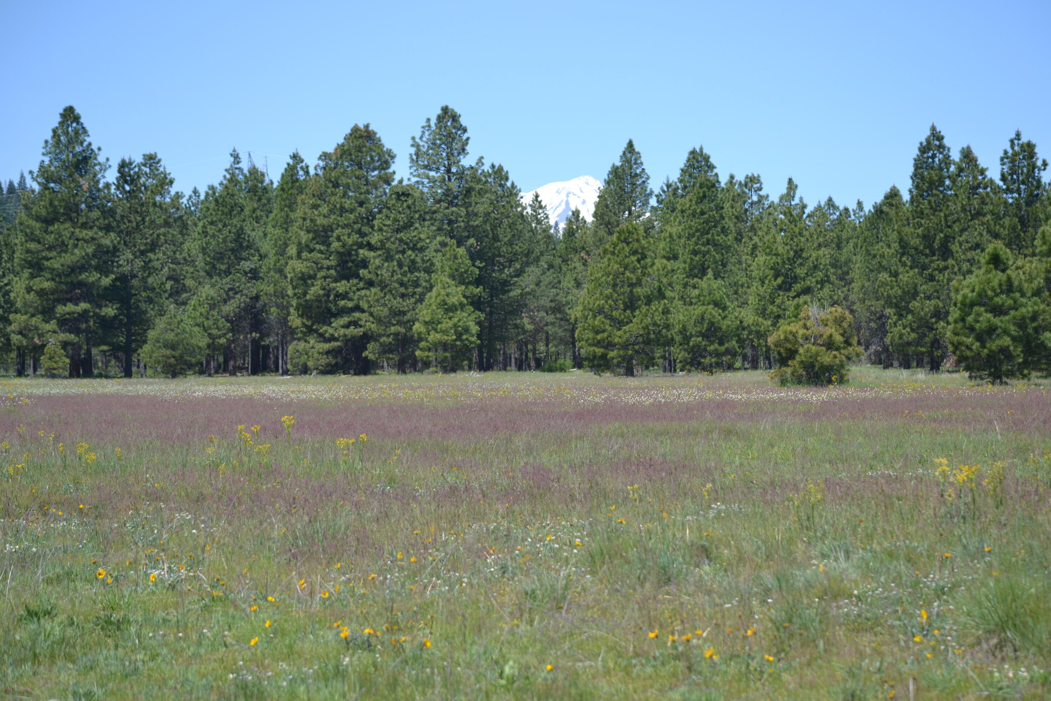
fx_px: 3153
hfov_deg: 18.9
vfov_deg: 12.7
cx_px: 526
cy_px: 350
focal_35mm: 108
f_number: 4.5
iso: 100
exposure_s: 1/500
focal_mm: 72
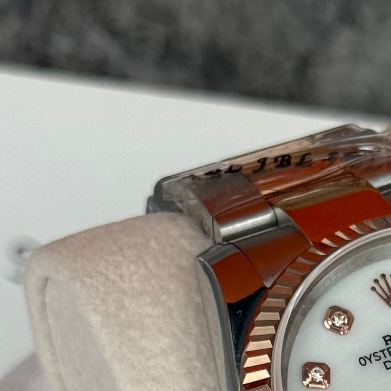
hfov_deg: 9.4
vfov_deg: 9.3
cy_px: 539
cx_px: 399
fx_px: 2351
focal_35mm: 184
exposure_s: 1/1013
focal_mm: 6.76
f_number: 1.78
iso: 64
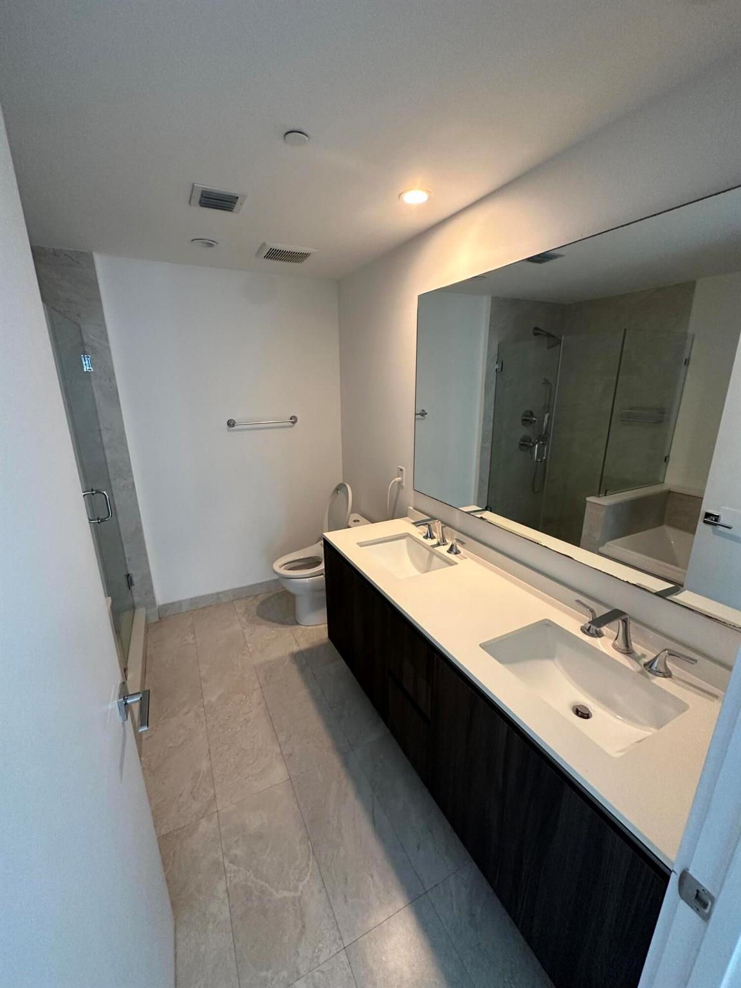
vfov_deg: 102.1
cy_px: 494
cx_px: 370
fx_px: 400
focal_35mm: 14
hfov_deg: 85.7
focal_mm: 2.22
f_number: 2.2
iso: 250
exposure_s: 1/60
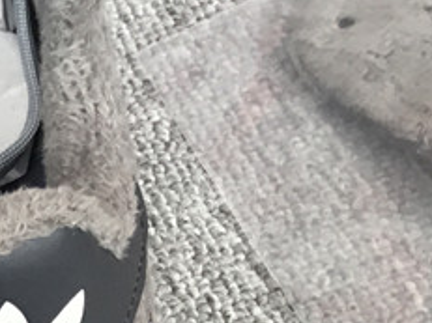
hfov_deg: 14.5
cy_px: 522
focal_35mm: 121
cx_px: -327
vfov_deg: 11.6
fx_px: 1509
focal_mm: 3.3
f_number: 2.4
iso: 32
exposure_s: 1/100
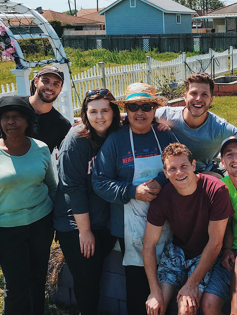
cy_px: 160
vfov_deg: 36.8
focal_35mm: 52
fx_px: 475
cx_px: 185
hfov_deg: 27.5
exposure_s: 1/1916
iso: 20
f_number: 1.8
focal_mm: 3.99
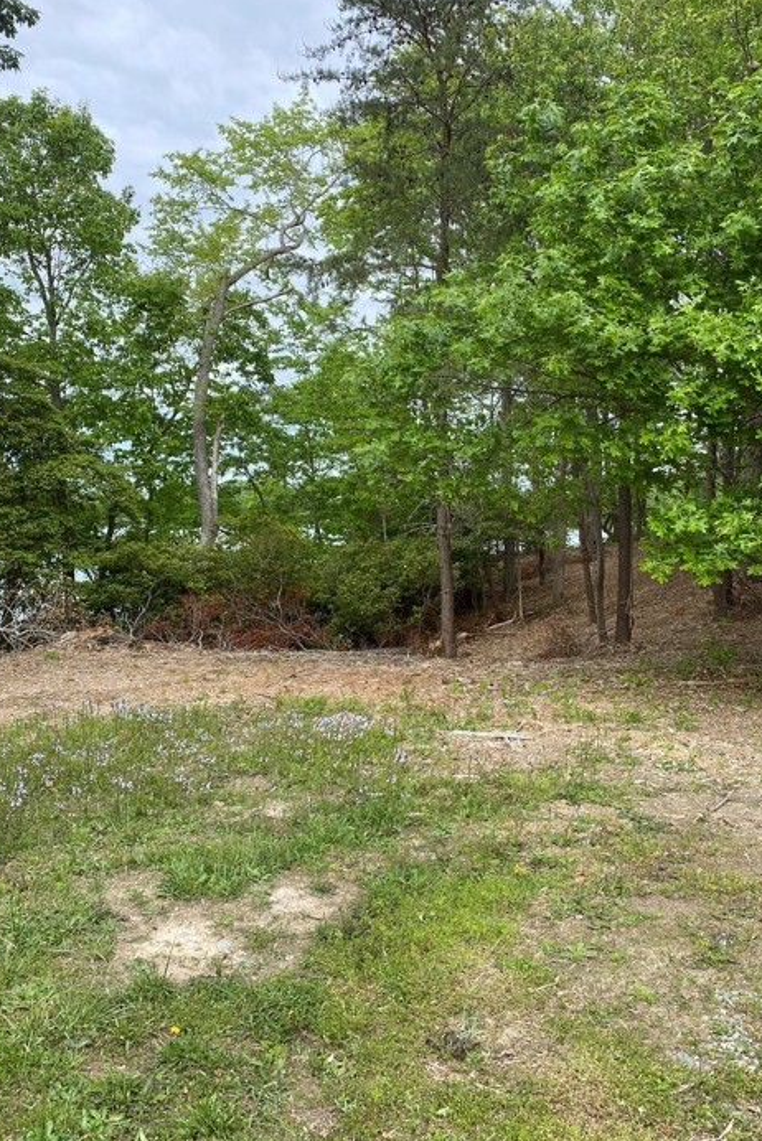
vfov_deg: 61.9
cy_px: 572
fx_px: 951
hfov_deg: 43.4
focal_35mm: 30
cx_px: 454
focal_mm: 4.25
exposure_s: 1/698
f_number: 1.8
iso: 32
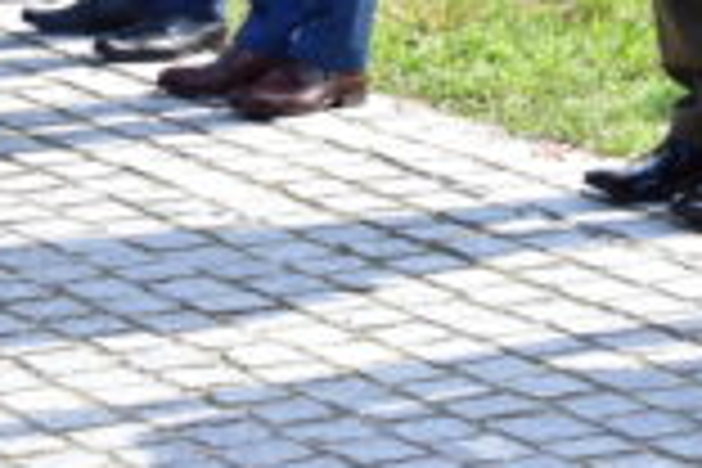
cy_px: -436
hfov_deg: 8.5
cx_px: 482
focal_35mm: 242
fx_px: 4719
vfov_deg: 5.6
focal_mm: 40
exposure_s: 1/200
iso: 200
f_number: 5
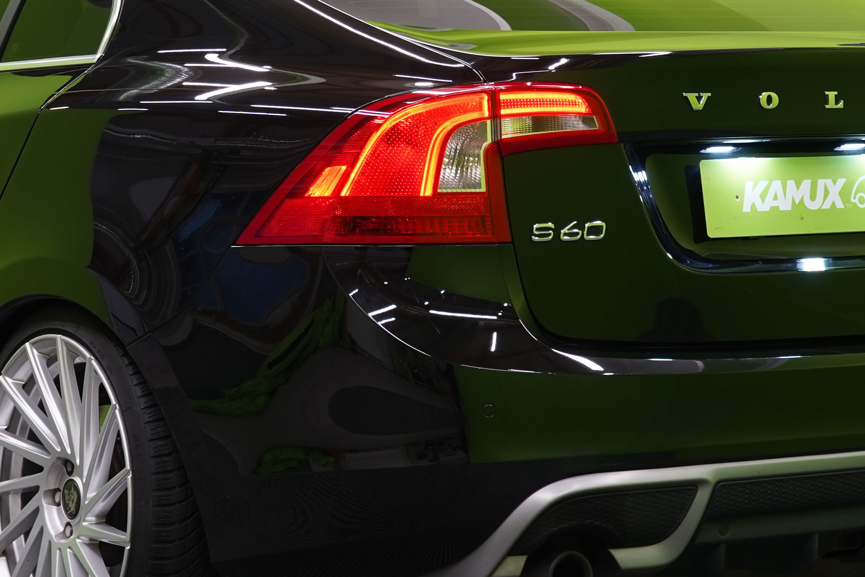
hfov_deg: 14.6
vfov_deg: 9.8
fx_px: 3364
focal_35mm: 140
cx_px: 287
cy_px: 89
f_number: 5.6
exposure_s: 1/25
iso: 400
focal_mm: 59
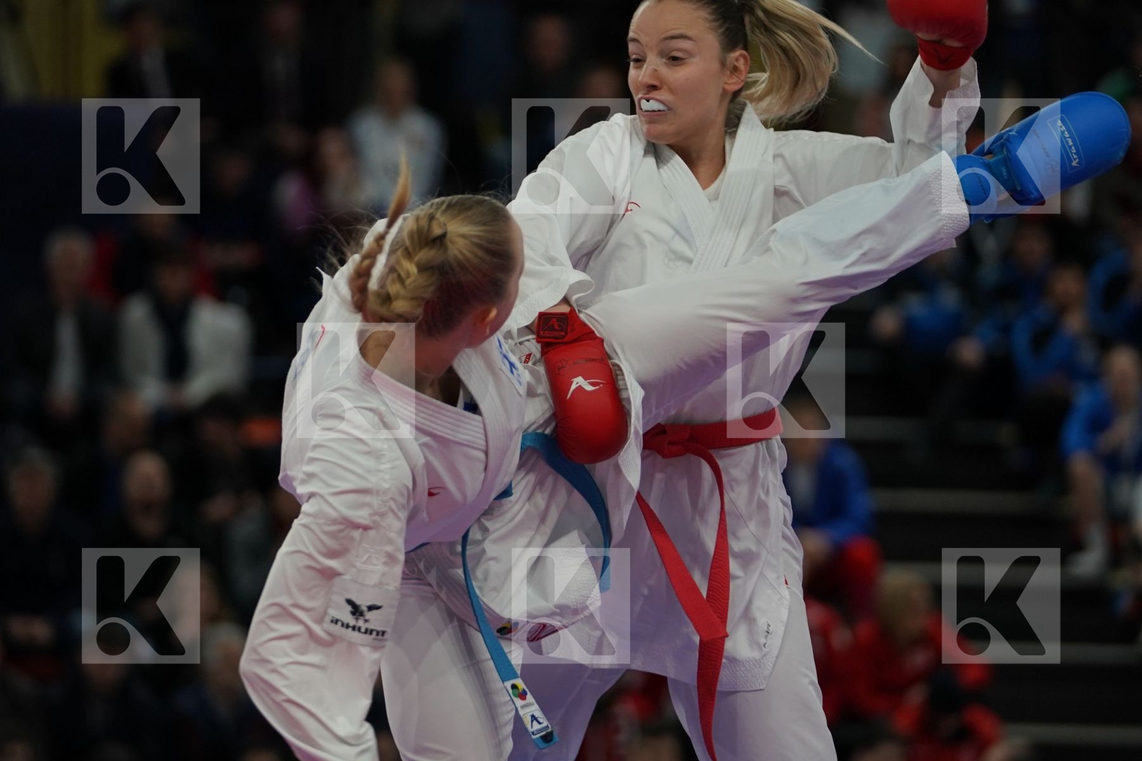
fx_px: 7137
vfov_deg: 6.1
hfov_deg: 9.1
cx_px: 571
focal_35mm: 225
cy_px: 380
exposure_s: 1/1000
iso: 1000
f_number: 2.8
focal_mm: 150
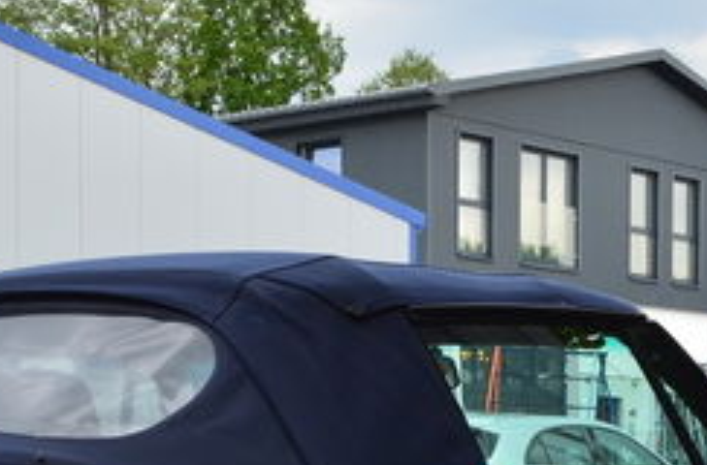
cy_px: 666
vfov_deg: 11.5
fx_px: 2230
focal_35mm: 114
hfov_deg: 17.8
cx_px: 96
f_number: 10
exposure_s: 1/60
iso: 200
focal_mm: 24
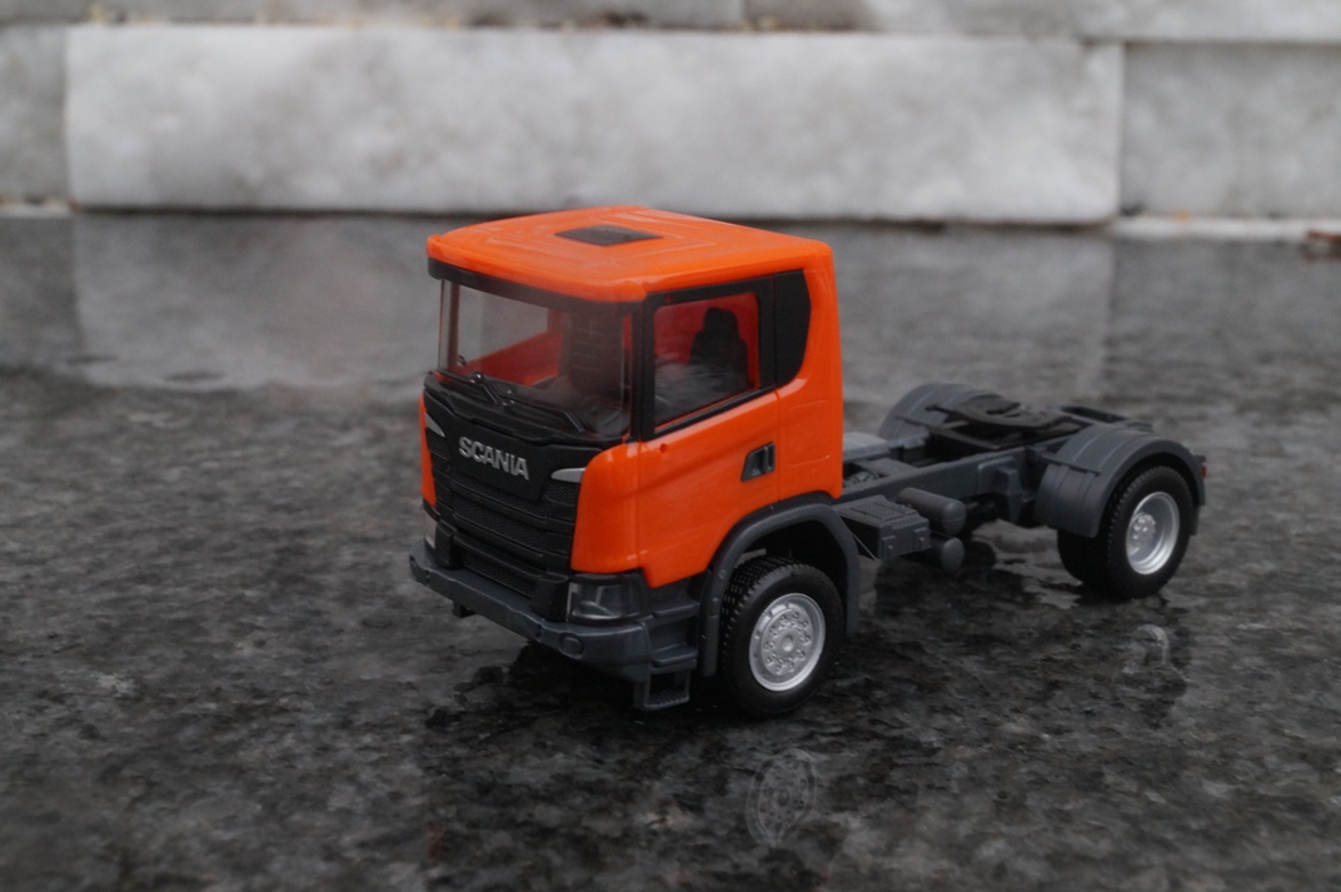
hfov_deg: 35.3
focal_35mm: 57
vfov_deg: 23.9
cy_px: 415
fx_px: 2104
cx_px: 717
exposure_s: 1/60
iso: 1250
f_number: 18
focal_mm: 35
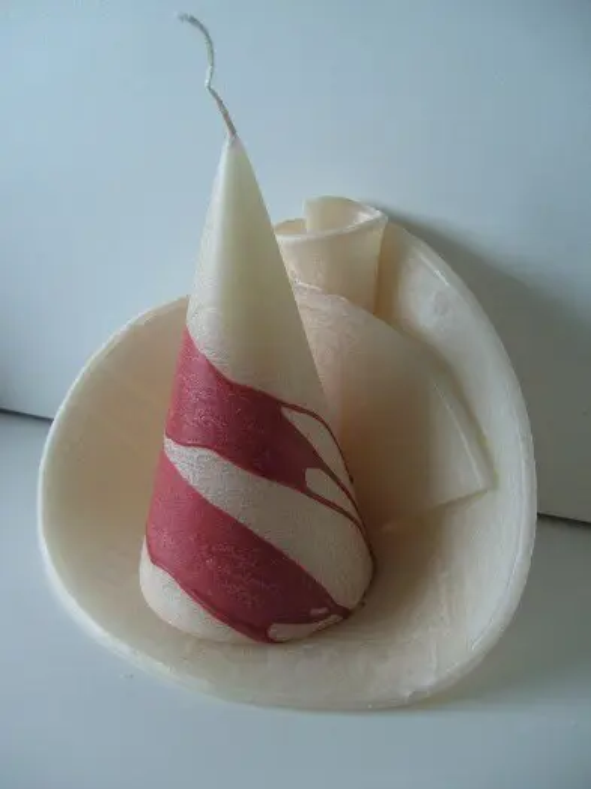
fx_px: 843
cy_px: 394
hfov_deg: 38.6
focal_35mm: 37
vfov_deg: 50.2
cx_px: 296
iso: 100
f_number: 2.8
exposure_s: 1/43
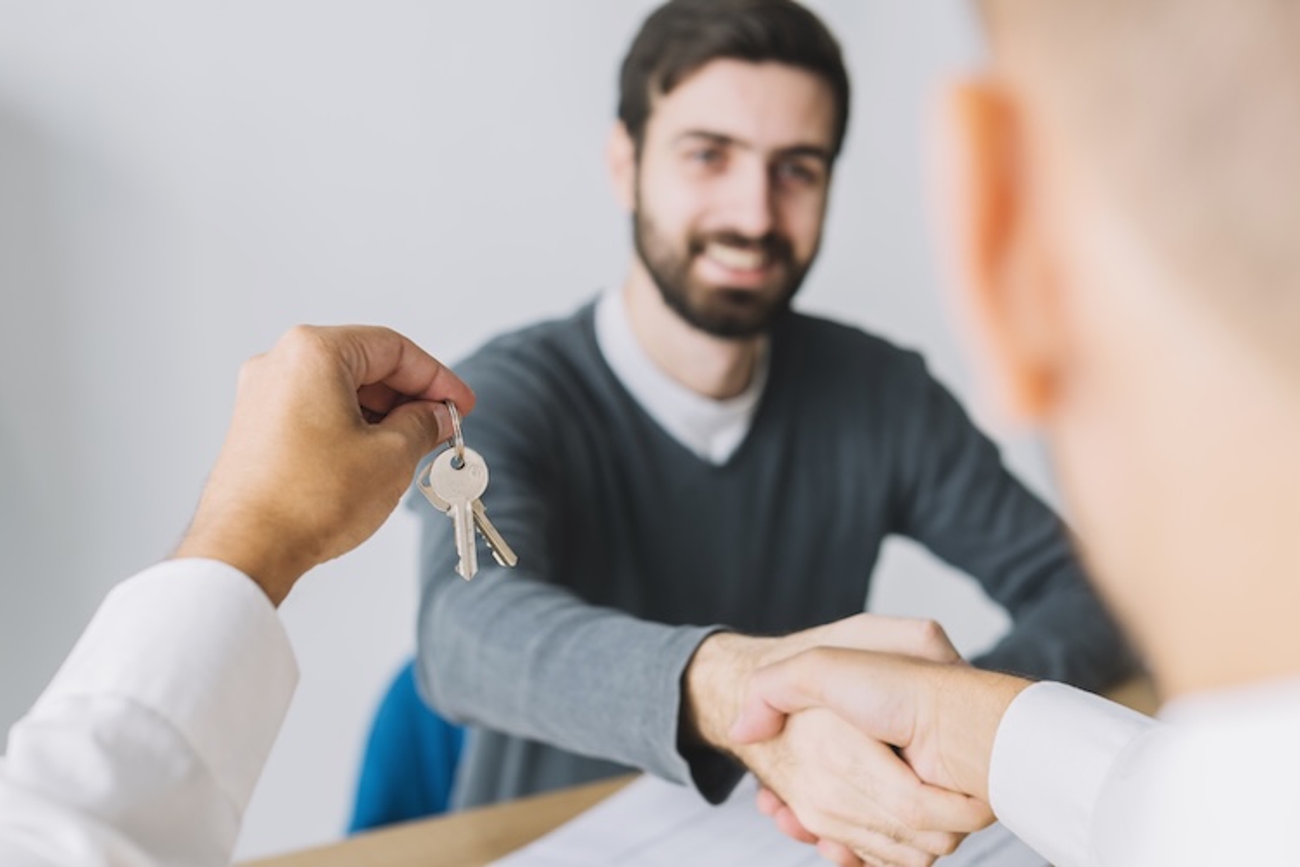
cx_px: 650
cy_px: 434
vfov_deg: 27.0
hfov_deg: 39.6
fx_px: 1805
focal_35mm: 50
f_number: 4
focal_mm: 50
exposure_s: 1/125
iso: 250
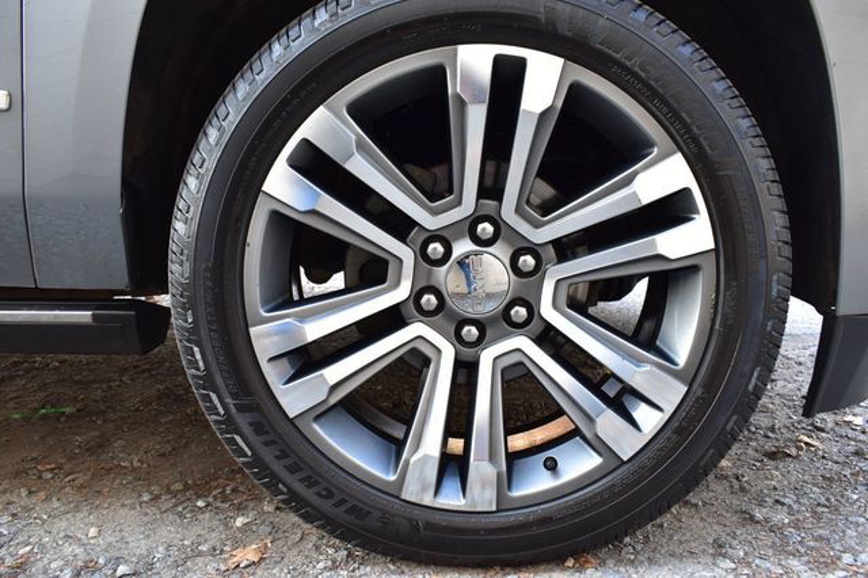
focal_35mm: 30
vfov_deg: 43.6
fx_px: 723
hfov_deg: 62.0
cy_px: 289
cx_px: 434
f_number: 7.1
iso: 400
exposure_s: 1/40
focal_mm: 20
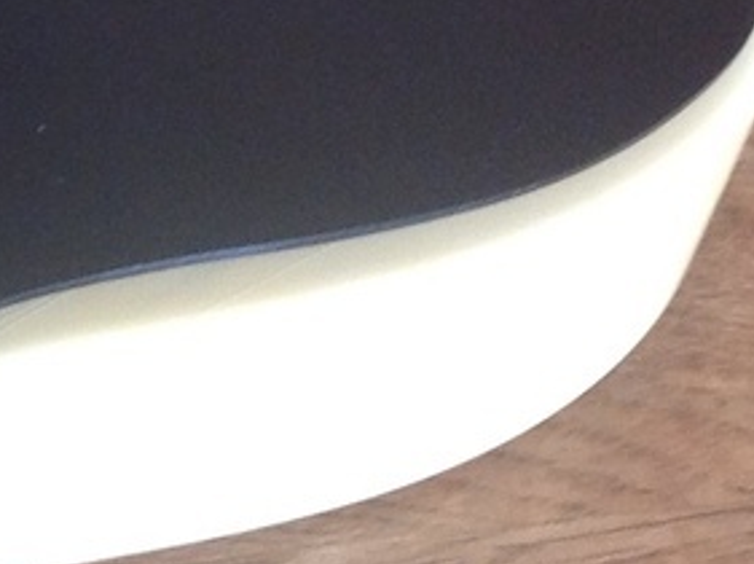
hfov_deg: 9.0
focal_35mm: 199
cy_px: 380
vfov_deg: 7.4
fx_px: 4329
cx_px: -1006
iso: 50
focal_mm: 4.28
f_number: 2.4
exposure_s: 1/17
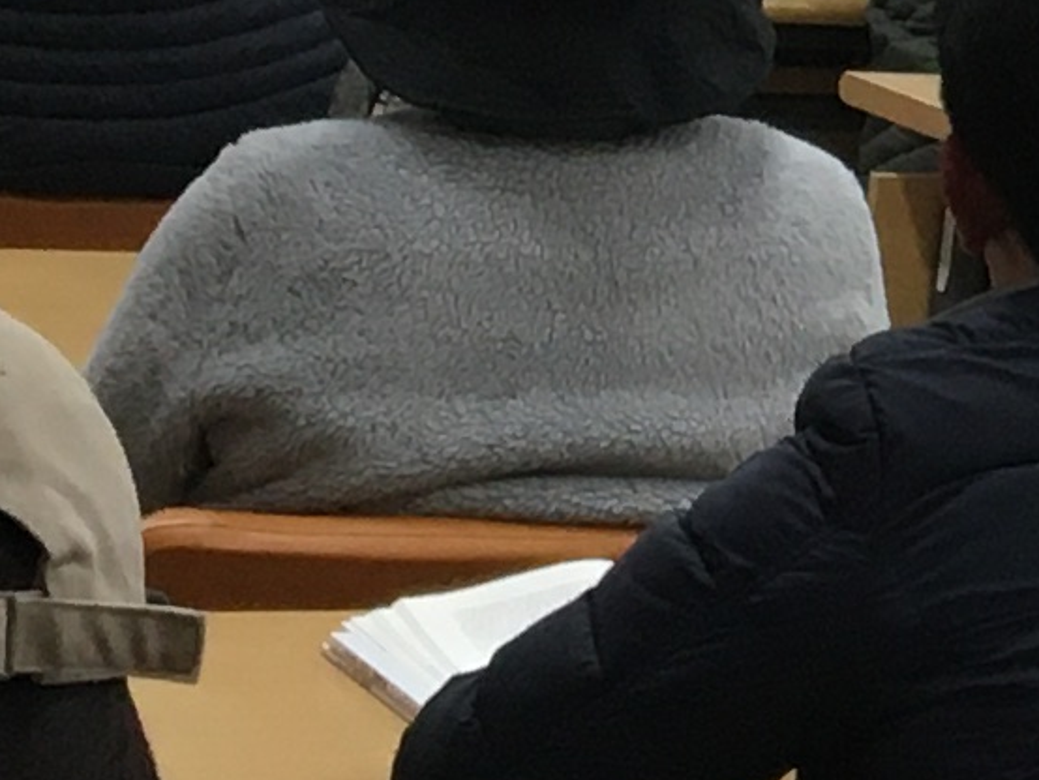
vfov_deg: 6.8
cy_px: -924
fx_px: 6336
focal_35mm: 211
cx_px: 1917
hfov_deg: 8.9
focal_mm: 4.15
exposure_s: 1/30
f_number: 2.2
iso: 64
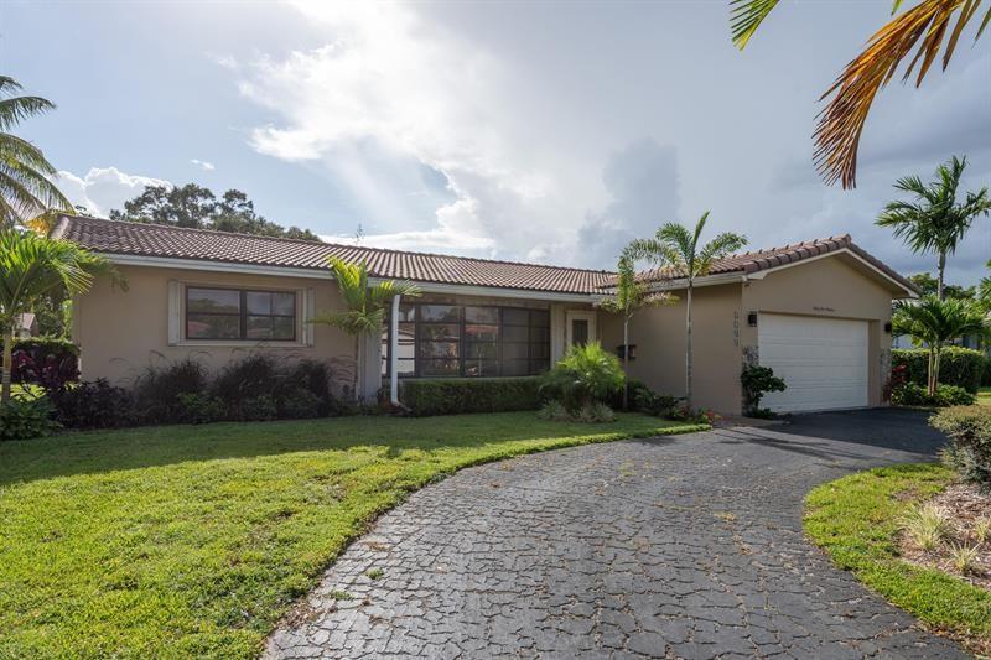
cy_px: 330
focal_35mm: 22
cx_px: 496
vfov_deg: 57.2
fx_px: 605
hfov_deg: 78.6
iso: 250
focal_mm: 22
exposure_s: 1/800
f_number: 8
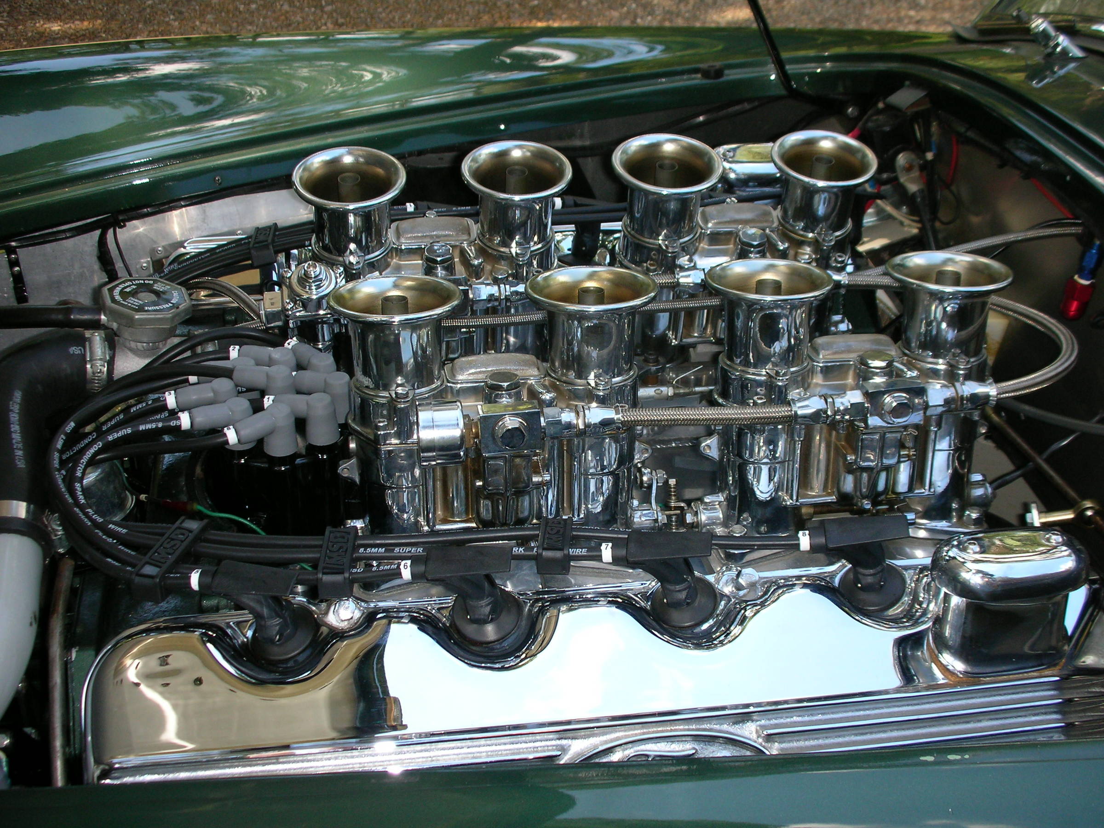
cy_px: 414
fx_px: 1467
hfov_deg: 41.2
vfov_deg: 31.5
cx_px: 552
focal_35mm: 46
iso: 50
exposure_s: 1/110
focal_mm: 7.7
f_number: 3.5
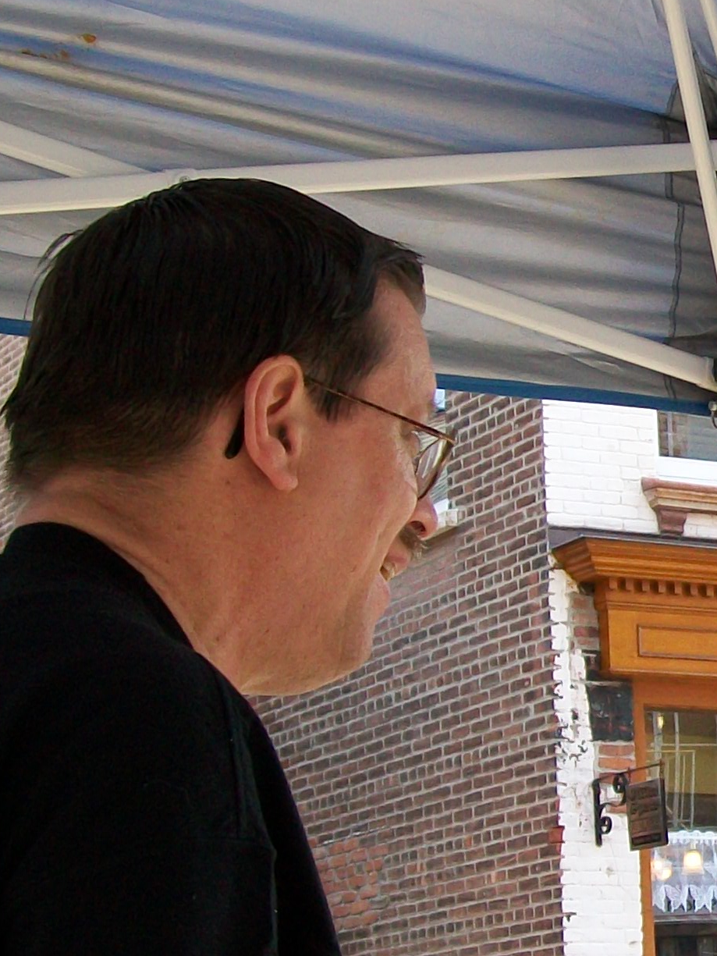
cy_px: 612
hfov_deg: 14.2
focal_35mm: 102
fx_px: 2816
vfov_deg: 19.2
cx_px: 808
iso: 64
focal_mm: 6
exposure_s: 1/200
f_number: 2.7
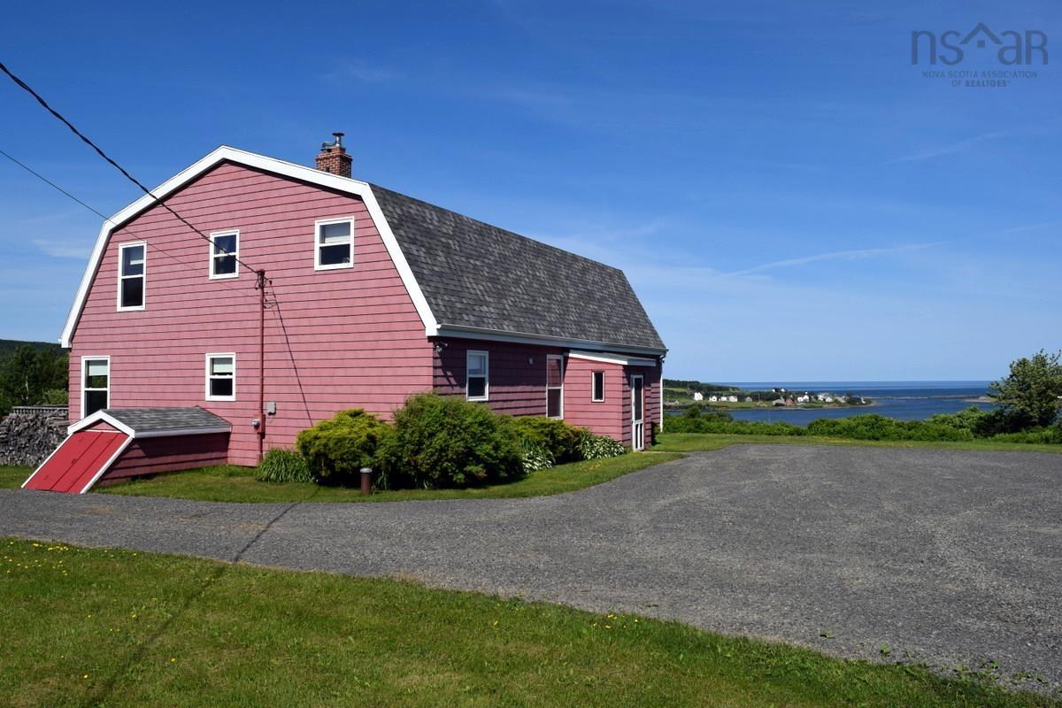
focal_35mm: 30
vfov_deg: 43.6
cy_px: 354
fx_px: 885
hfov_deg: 61.9
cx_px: 531
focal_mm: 20
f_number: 11
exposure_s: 1/500
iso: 200
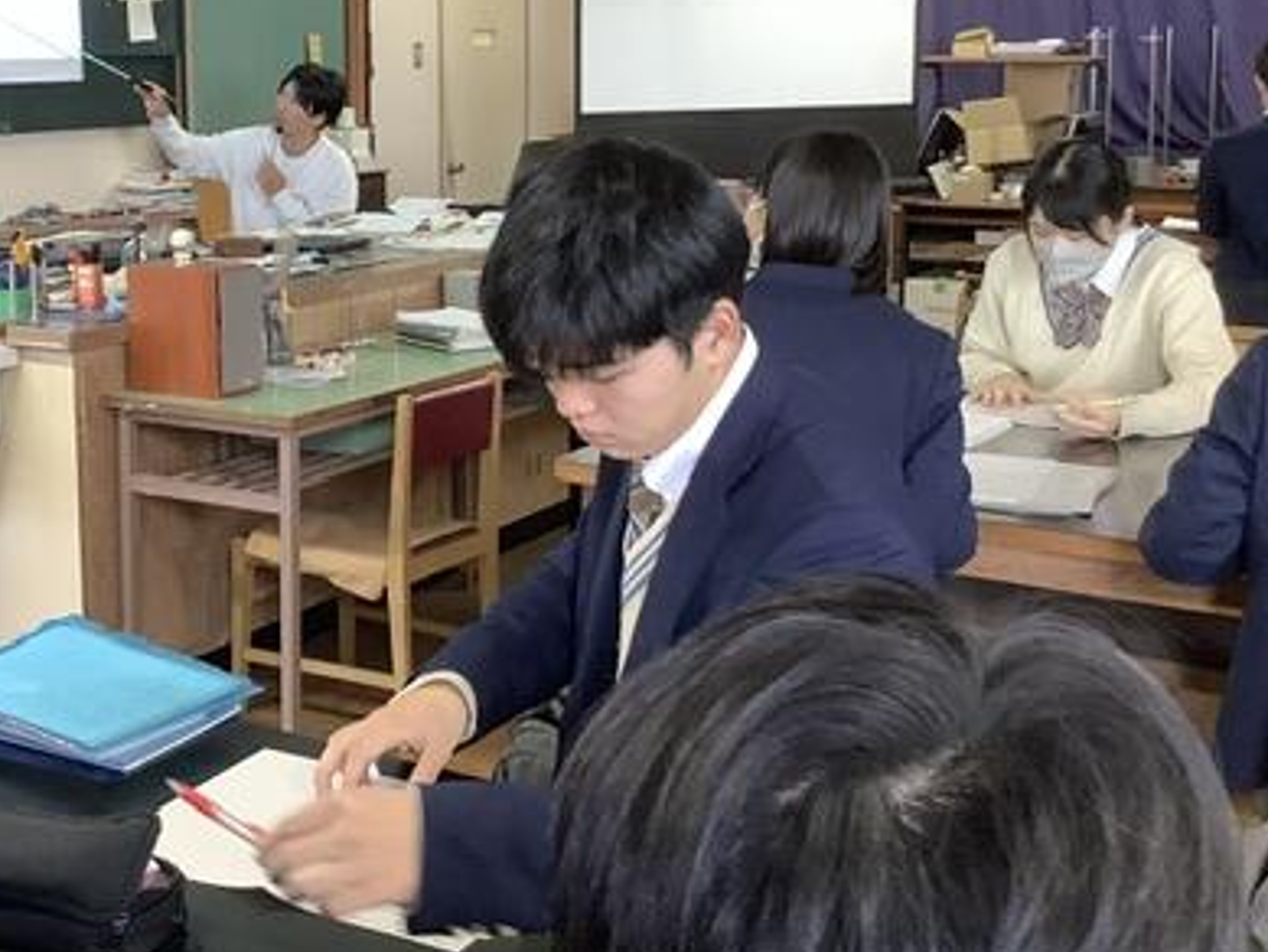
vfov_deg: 28.3
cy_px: 293
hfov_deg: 37.1
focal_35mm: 51
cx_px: 434
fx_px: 1869
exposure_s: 1/50
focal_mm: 3.3
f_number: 2.4
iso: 125
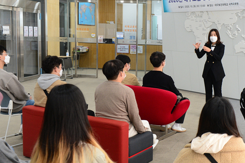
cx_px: 173
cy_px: 71
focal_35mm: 53
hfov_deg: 36.9
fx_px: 360
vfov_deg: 25.4
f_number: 5.6
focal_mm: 35
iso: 1250
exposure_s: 1/80
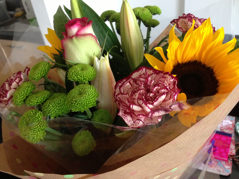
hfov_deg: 55.4
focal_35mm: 33
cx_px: 120
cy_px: 90
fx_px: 228
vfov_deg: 42.9
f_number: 2.4
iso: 320
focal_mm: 4.13
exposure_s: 1/20
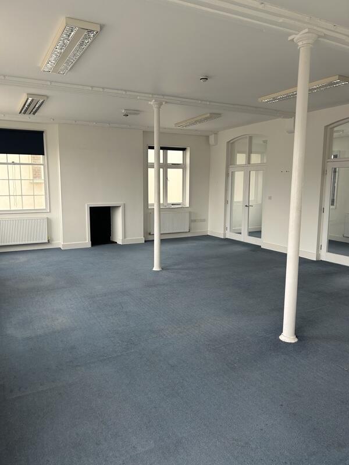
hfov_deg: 53.1
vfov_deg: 67.3
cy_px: 232
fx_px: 350
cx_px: 174
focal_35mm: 26
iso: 125
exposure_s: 1/121
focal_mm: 5.7
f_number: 1.5
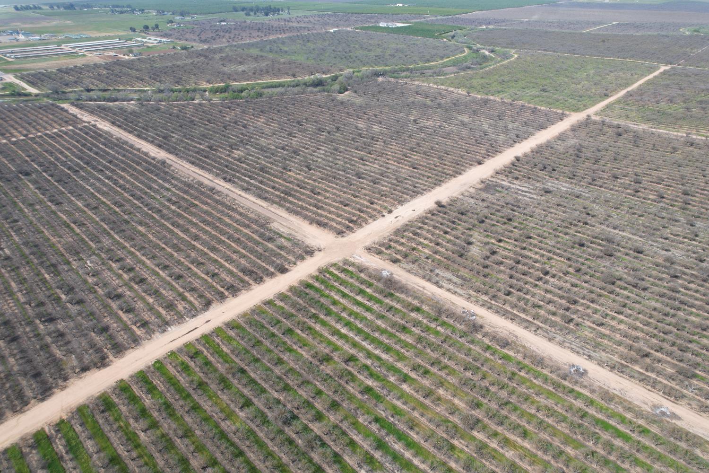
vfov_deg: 57.2
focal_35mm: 22
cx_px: 354
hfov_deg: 78.6
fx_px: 433
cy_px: 236
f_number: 2.8
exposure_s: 1/1250
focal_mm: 8.38
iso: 110
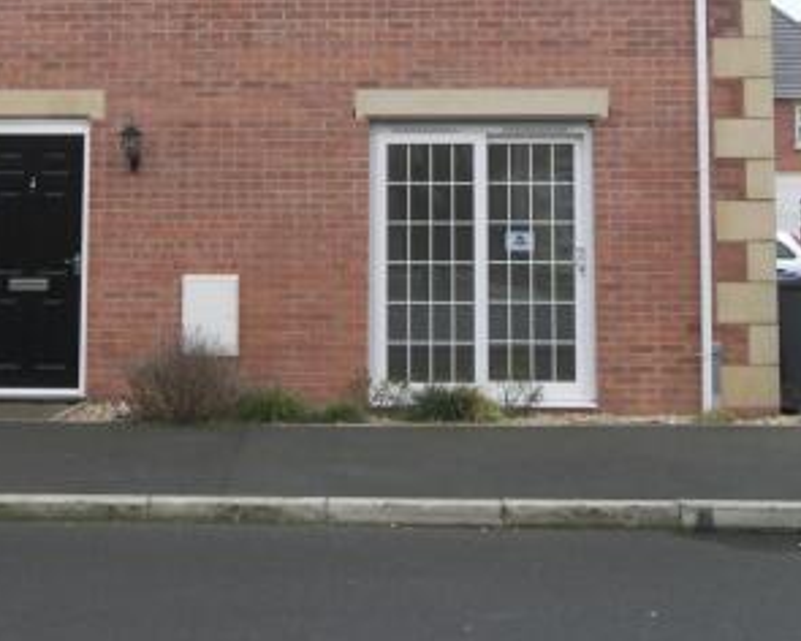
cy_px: 69
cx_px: 380
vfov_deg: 26.7
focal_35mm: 55
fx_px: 1304
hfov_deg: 34.1
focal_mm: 7.9
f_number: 3.2
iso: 50
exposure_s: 1/80
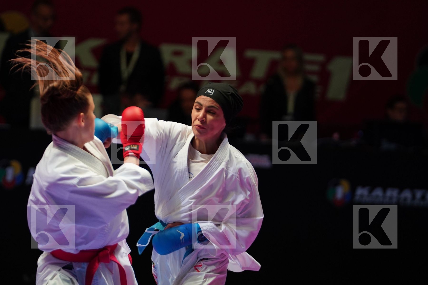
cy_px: 142
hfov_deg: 8.5
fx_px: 2889
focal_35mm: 243
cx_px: 214
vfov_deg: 5.7
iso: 1600
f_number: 2.8
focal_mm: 162
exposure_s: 1/1000
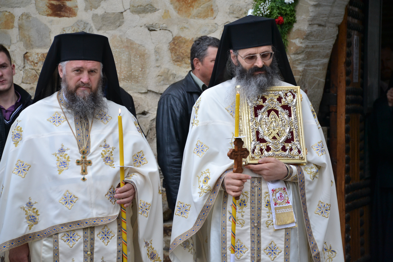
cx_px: 196
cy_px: 131
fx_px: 1719
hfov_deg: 13.0
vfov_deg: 8.7
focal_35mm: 158
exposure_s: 1/500
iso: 800
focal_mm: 105
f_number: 5.6
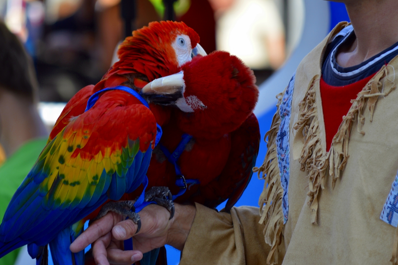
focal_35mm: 341
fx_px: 3766
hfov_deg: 6.0
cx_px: 184
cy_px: 135
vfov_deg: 4.0
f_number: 5.6
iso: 100
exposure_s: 1/80
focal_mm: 200
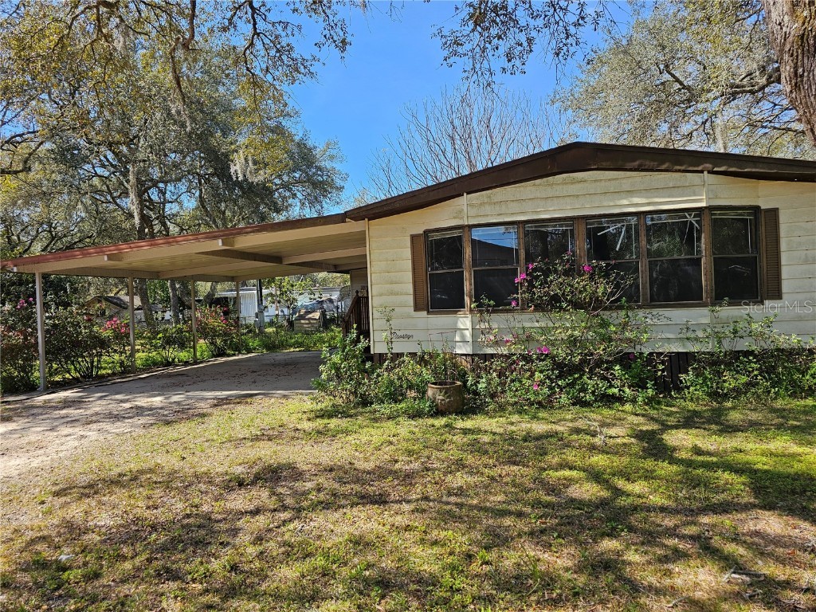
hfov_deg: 73.9
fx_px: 542
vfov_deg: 58.9
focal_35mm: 23
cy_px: 306
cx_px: 408
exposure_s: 1/432
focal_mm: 6.3
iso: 20
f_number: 1.7
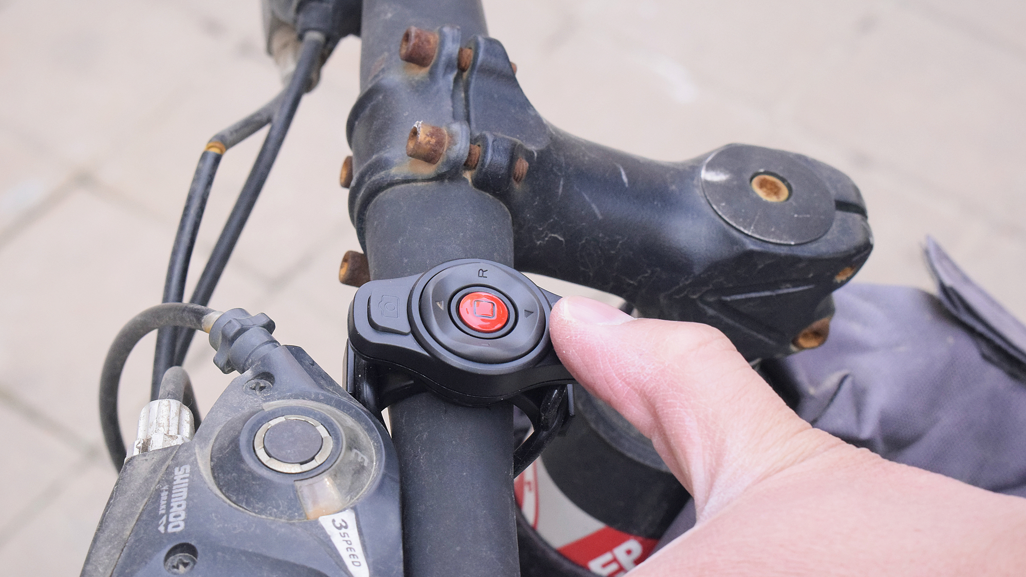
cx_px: 513
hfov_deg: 24.6
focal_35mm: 87
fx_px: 2354
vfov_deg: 14.0
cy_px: 313
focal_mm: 55
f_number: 10
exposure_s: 1/400
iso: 3200
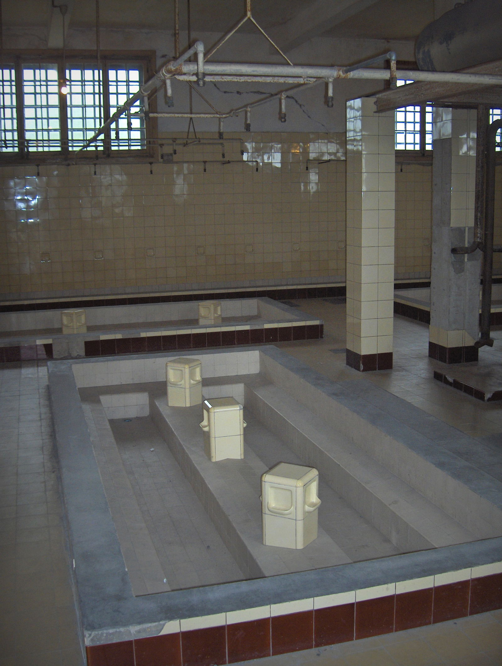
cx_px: 251
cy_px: 333
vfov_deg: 47.8
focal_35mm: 39
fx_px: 752
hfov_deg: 36.9
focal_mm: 8
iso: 100
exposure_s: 1/60
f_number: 2.8
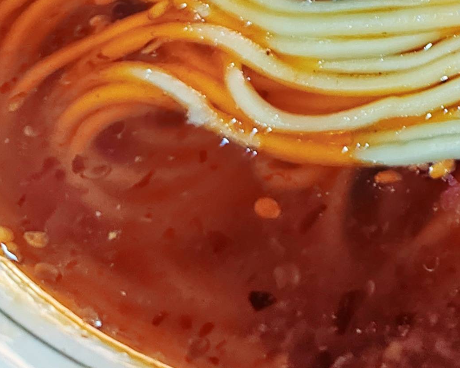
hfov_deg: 18.7
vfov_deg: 15.2
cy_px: -195
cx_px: 639
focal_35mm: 93
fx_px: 1266
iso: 1000
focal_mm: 6.14
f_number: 1.8
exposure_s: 1/100
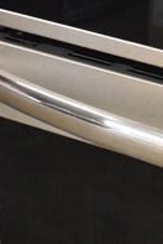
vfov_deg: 16.3
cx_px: 322
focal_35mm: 125
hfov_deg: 10.2
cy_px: 186
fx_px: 846
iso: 4000
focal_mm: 18
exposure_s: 1/125
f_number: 3.5
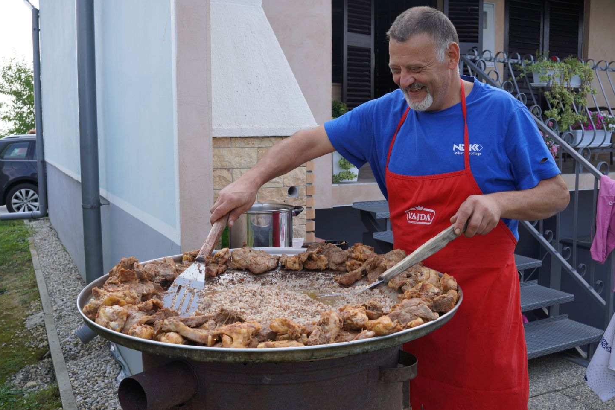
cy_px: 204
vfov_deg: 37.9
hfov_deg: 54.5
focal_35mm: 35
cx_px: 299
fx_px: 597
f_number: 5.6
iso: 100
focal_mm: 22.6
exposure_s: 1/200
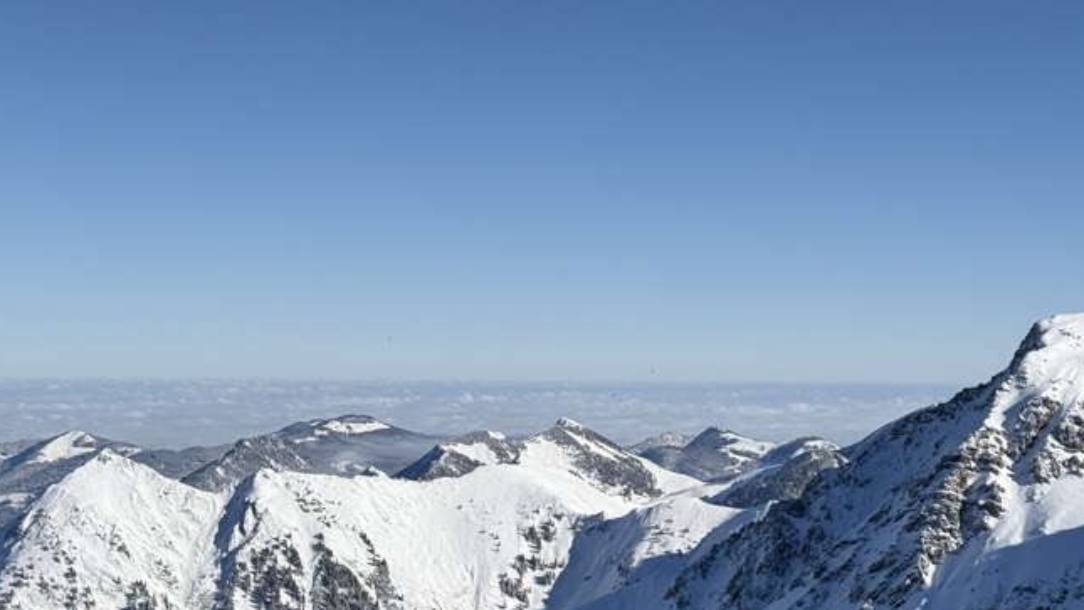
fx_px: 2386
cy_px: 444
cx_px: 837
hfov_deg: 25.2
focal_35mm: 83
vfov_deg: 14.5
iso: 80
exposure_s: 1/11364
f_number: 1.78
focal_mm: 6.76
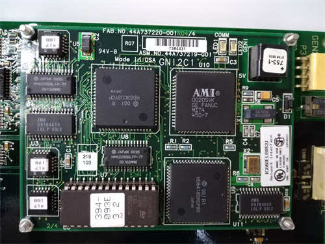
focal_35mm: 27
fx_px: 253
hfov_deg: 65.3
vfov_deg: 51.4
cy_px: 122
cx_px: 162
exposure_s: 1/25
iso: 844
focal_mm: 3.79
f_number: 2
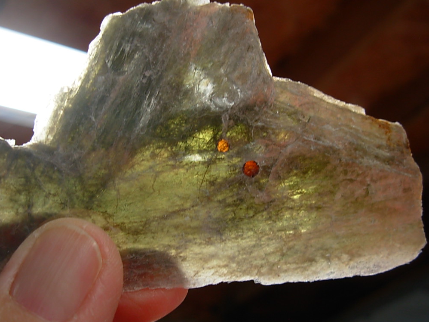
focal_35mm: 39
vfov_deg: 36.8
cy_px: 159
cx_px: 212
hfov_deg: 47.9
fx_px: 483
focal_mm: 6.3
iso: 50
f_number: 2.9
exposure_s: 1/18.5
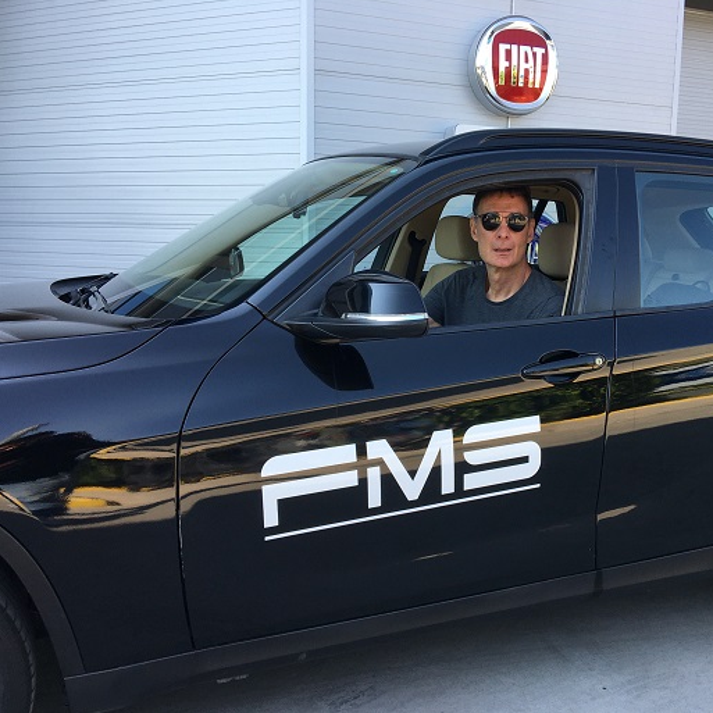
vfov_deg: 47.2
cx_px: 441
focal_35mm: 35
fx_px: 816
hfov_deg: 46.8
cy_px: 361
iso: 25
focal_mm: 4.15
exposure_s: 1/238
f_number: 2.2
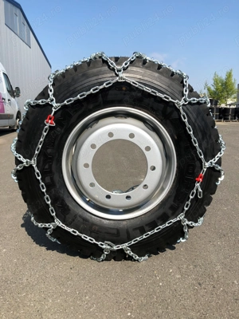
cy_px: 160
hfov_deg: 49.7
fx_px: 258
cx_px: 120
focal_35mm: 28
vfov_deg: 63.4
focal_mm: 3.99
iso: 20
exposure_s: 1/1919
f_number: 1.8
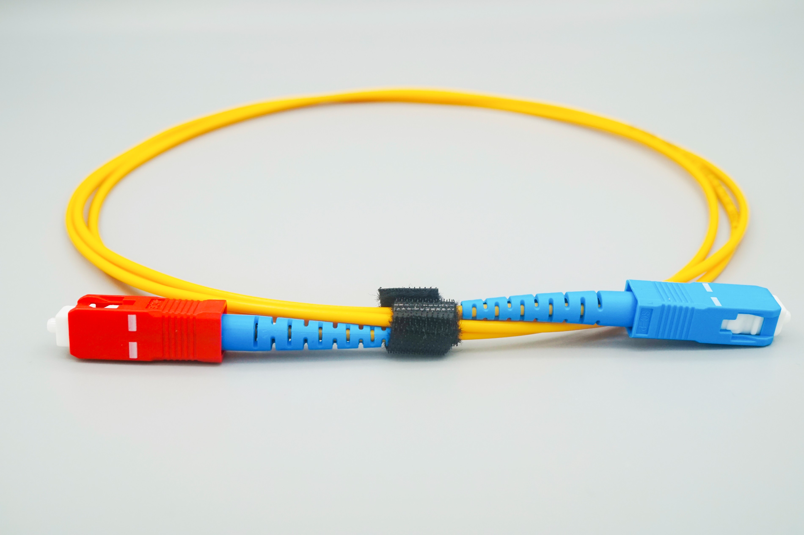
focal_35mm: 45
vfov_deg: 29.8
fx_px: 1004
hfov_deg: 43.6
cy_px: 268
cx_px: 402
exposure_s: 1/400
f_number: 8
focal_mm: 30
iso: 400
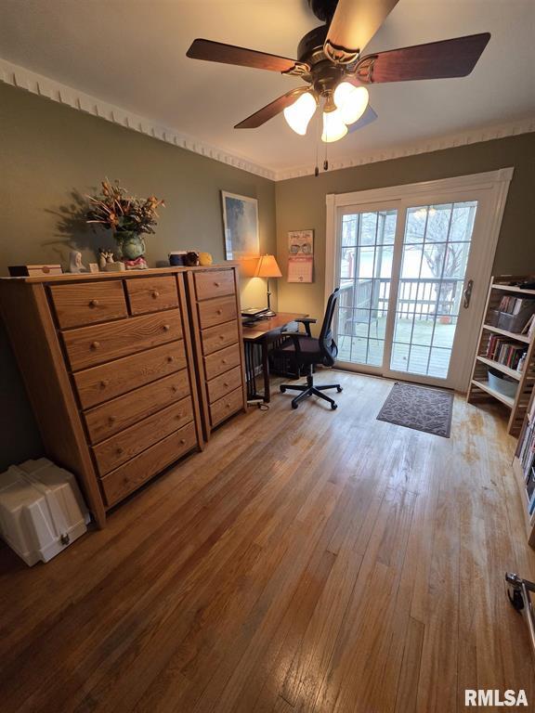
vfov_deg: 106.2
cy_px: 356
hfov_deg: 89.9
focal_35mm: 13
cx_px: 268
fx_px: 268
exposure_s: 1/60
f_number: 2.2
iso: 320
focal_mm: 2.2
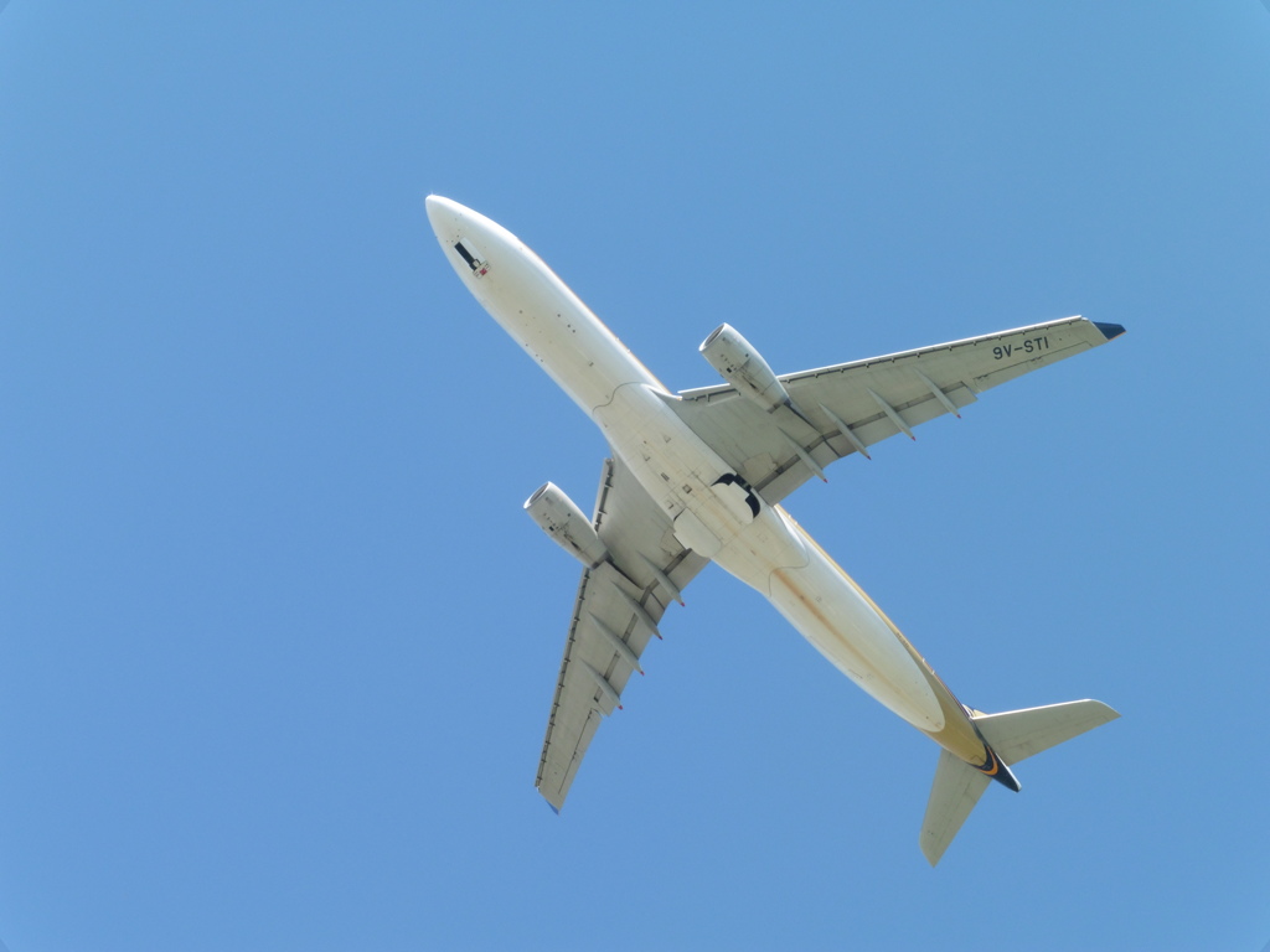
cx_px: 635
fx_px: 4476
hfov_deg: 16.1
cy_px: 476
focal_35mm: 122
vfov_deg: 12.1
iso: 100
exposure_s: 1/160
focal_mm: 21.8
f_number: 6.3
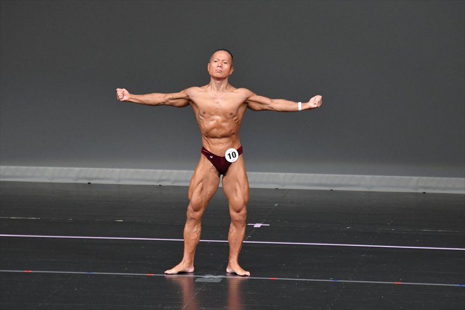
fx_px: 3873
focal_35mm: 300
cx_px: 232
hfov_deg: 6.9
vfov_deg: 4.6
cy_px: 155
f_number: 5.6
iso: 4000
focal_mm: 200
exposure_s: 1/400
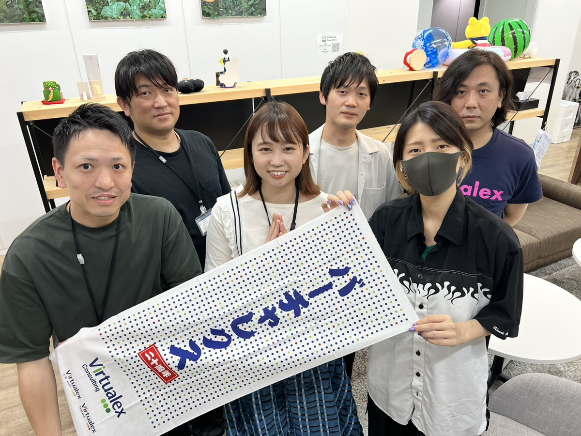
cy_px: 218
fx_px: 436
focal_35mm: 26
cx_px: 290
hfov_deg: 67.3
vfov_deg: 53.1
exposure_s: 1/120
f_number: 1.5
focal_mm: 5.7
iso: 125
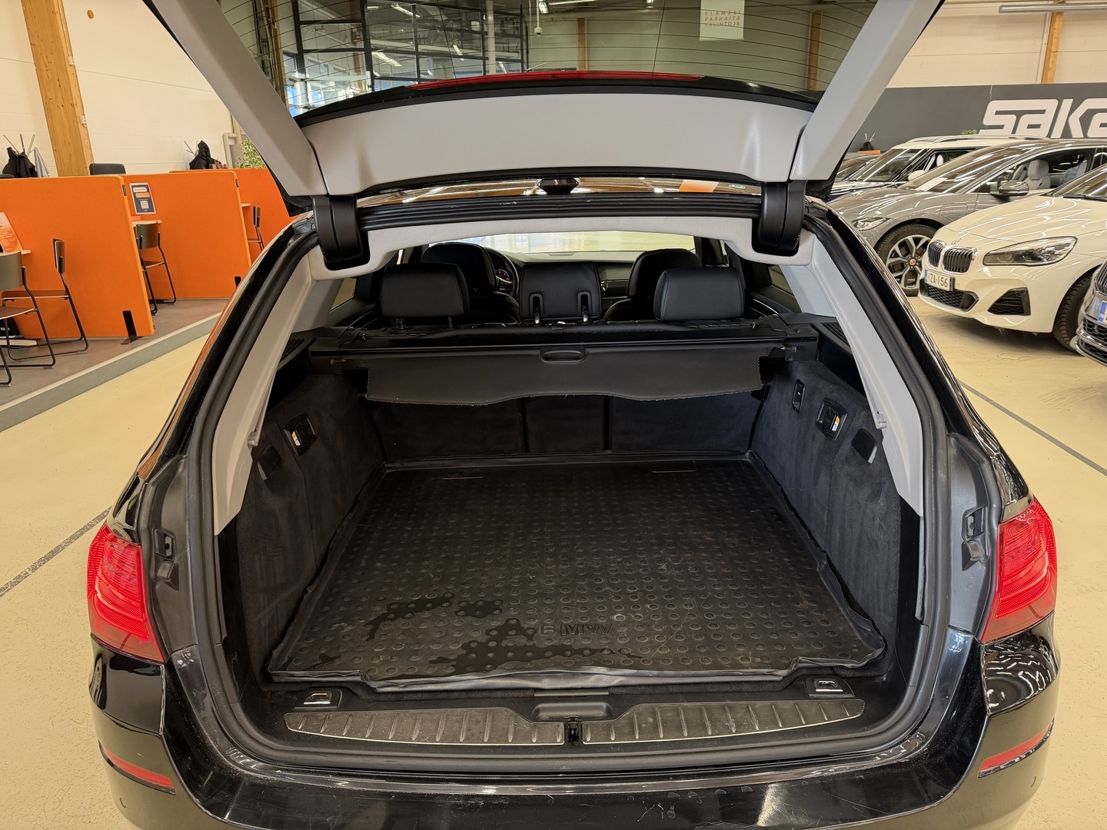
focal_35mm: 24
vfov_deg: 56.8
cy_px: 415
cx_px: 554
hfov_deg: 71.6
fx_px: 768
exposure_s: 1/50
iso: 200
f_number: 1.78
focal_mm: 6.76
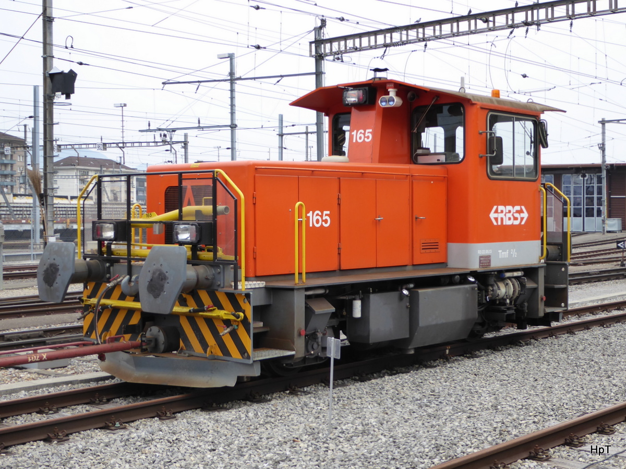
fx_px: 1031
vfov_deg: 25.7
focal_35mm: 57
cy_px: 234
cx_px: 313
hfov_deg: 33.8
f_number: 4.1
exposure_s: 1/200
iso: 125
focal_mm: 9.6
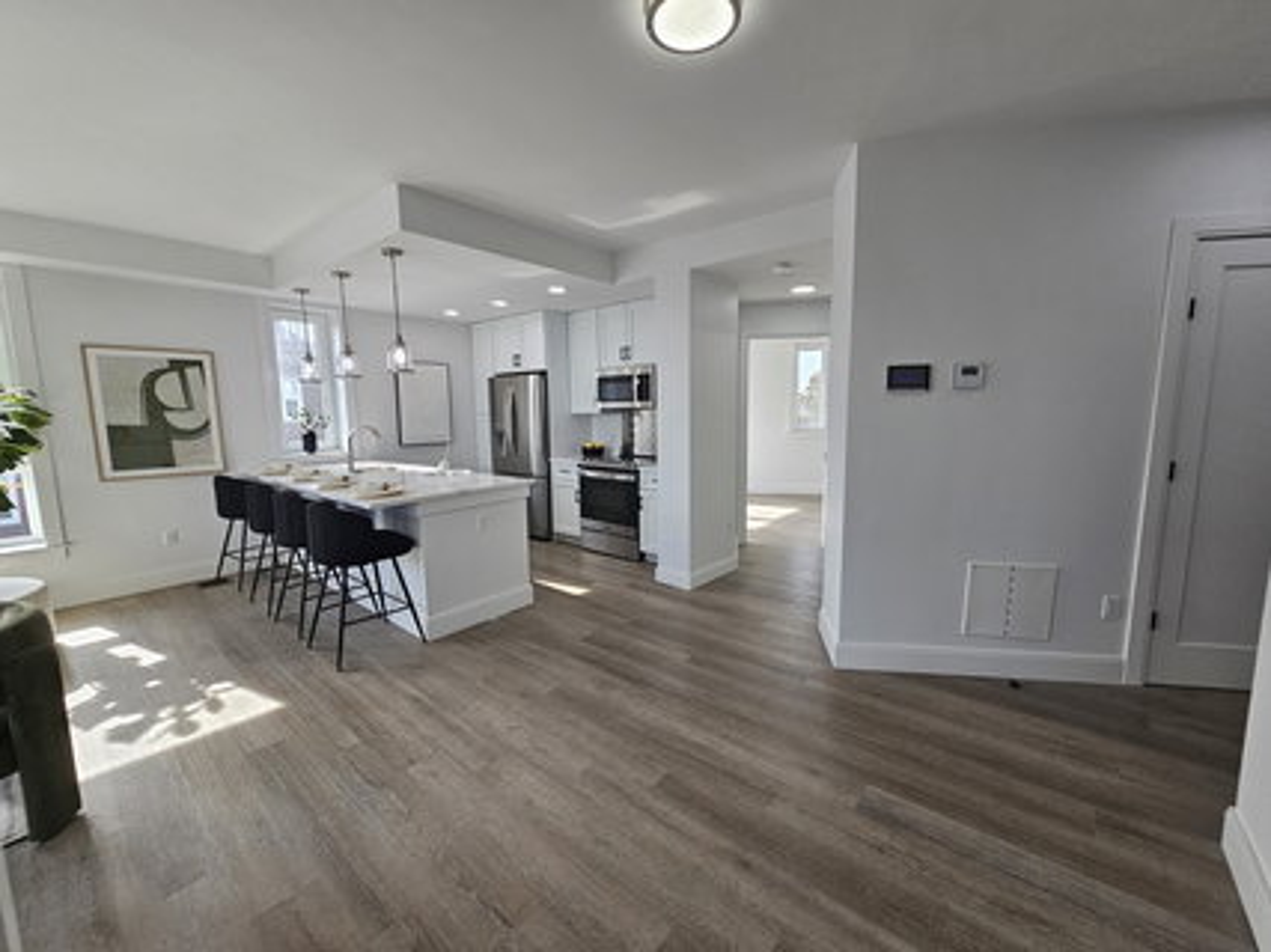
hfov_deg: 106.2
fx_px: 477
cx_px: 636
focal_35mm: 13
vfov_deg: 89.9
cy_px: 476
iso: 80
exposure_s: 1/120
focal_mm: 2.2
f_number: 2.2
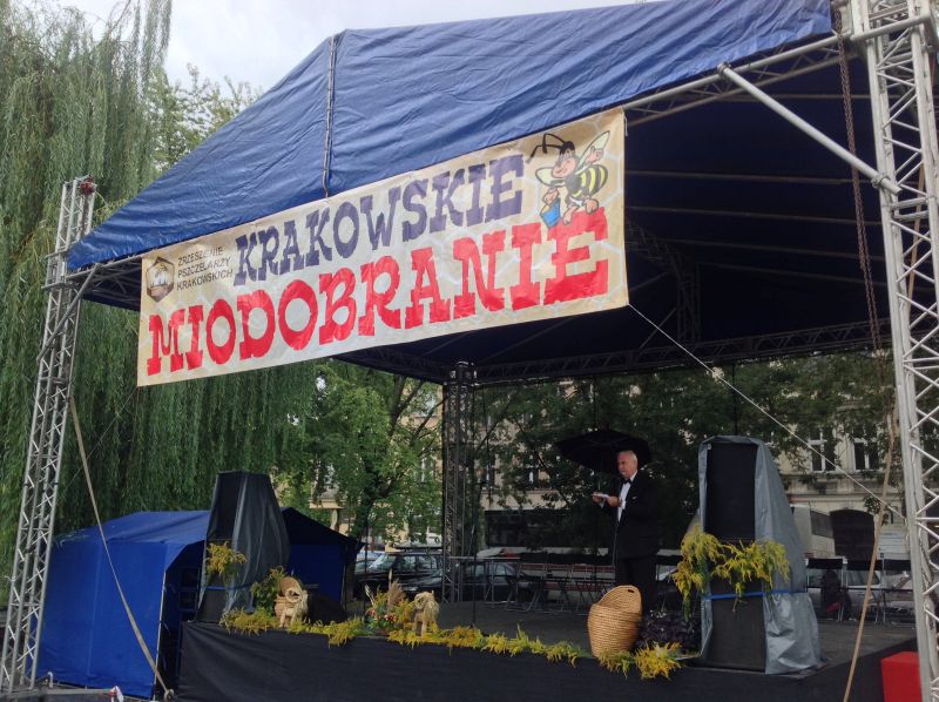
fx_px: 948
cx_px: 470
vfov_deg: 40.6
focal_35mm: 35
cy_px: 351
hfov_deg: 52.7
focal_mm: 4.28
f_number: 2.4
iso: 50
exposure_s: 1/256
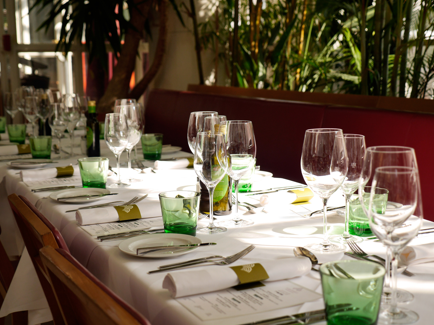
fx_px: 690
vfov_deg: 26.6
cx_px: 219
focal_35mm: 55
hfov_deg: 34.9
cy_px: 170
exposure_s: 1/640
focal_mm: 26
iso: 200
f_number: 2.8
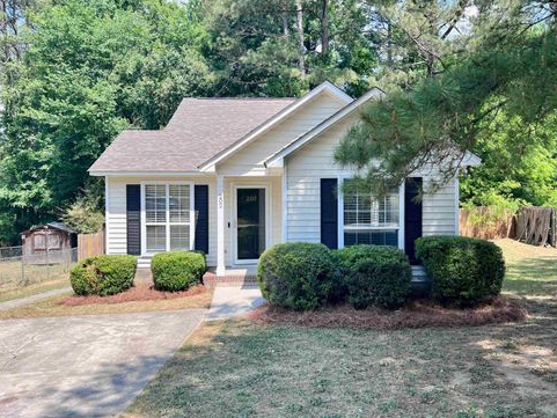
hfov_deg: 65.3
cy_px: 210
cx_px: 278
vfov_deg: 51.4
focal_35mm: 27
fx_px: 435
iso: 50
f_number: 1.5
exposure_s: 1/1645
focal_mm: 5.7
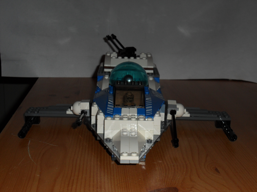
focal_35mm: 63
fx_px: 468
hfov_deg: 30.7
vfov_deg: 23.3
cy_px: 96
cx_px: 128
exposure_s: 1/60
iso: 100
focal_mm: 11.2
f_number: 14.1
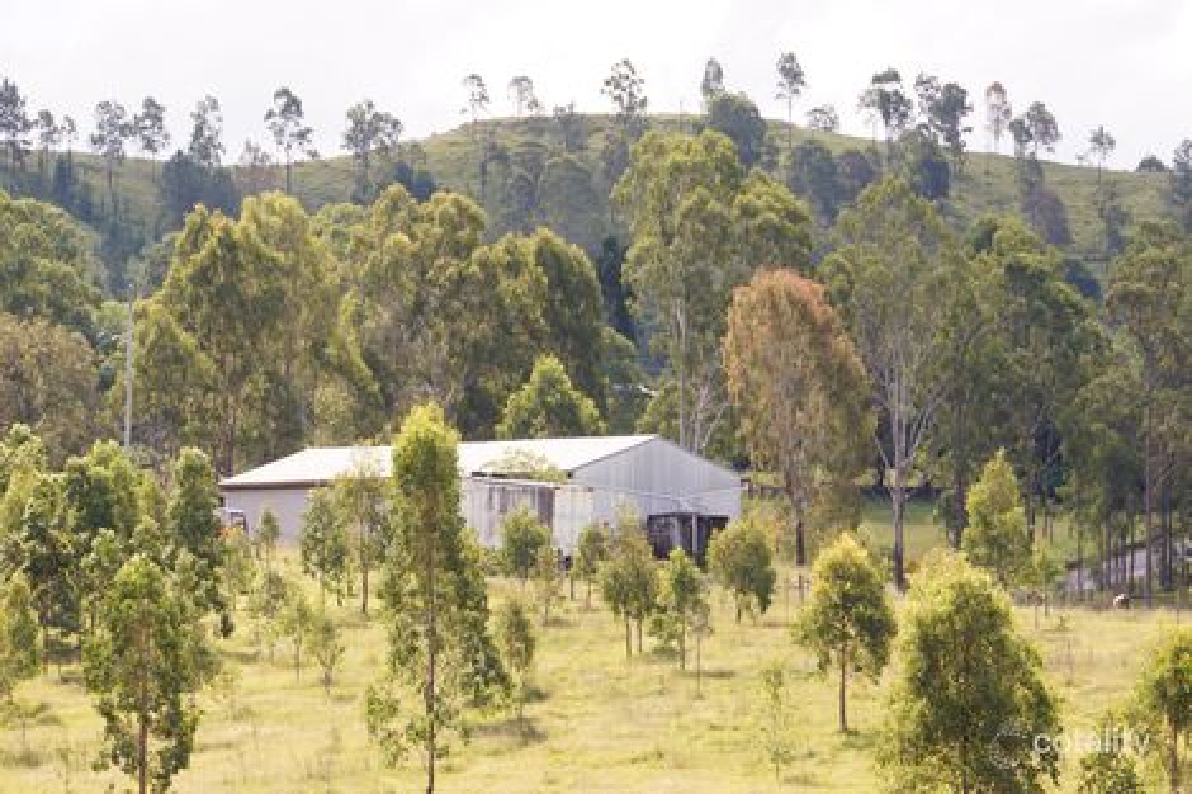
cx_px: 596
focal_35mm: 207
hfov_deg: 9.9
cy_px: 397
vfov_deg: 6.6
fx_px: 6851
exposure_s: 1/80
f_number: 11
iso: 100
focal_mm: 138
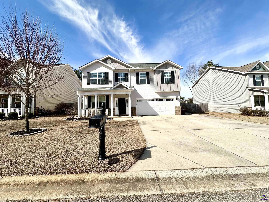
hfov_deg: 102.1
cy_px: 101
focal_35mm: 14
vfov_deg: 85.7
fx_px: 109
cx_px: 134
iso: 40
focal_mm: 2.22
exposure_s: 1/2451
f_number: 2.2
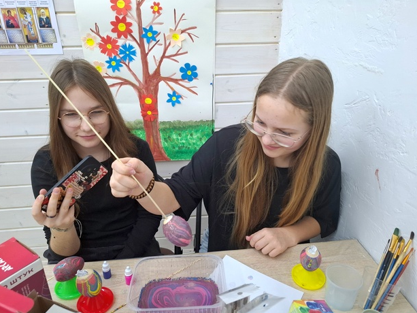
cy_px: 161
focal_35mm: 24
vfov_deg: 56.8
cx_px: 209
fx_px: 289
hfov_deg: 71.6
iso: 160
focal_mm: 5.54
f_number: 1.8
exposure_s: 1/50
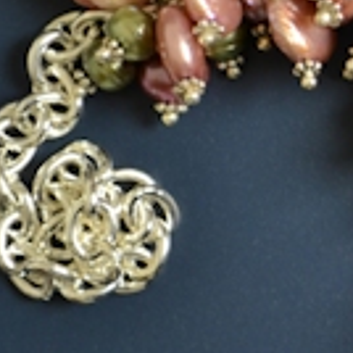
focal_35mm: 249
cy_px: 133
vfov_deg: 7.0
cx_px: 536
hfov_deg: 6.9
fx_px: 2867
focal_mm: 55
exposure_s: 1/3
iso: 800
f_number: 5.6
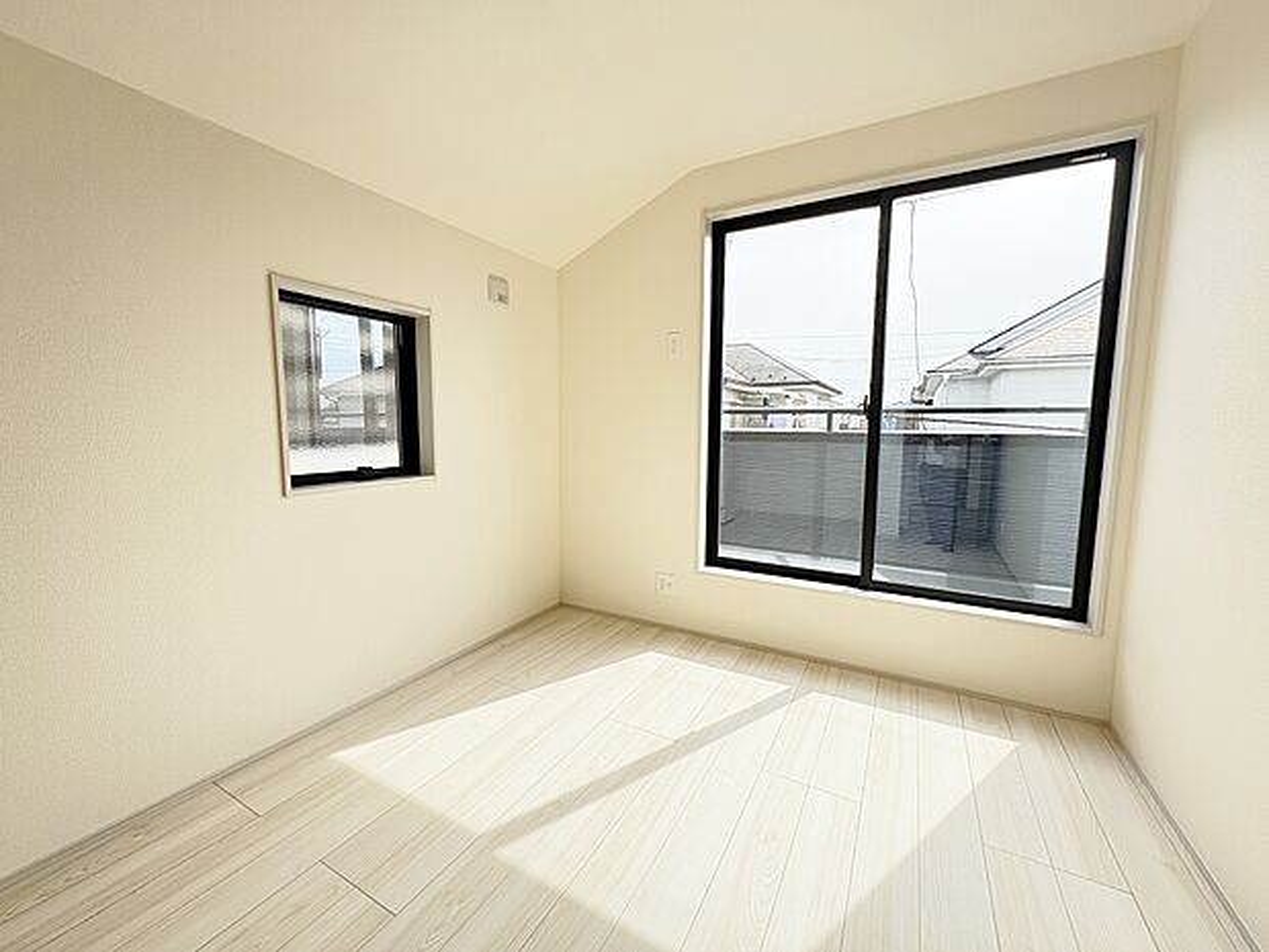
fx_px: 513
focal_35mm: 14
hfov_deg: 102.1
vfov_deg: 85.7
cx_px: 634
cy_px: 476
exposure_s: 1/255
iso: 64
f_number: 2.2
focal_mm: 2.22
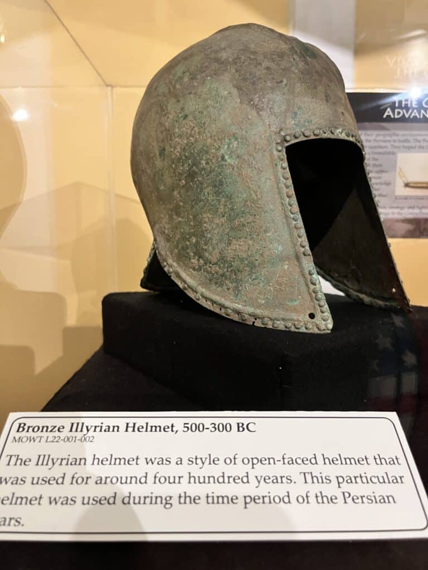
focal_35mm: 26
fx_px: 429
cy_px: 285
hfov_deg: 53.1
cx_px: 214
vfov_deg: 67.3
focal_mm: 5.1
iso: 500
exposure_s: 1/40
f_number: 1.6
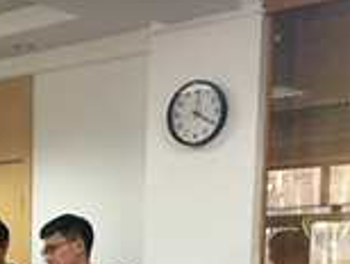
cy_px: 402
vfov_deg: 14.9
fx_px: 932
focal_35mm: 92
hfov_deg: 20.2
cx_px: -50
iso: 125
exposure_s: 1/33
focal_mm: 4.15
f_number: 2.2
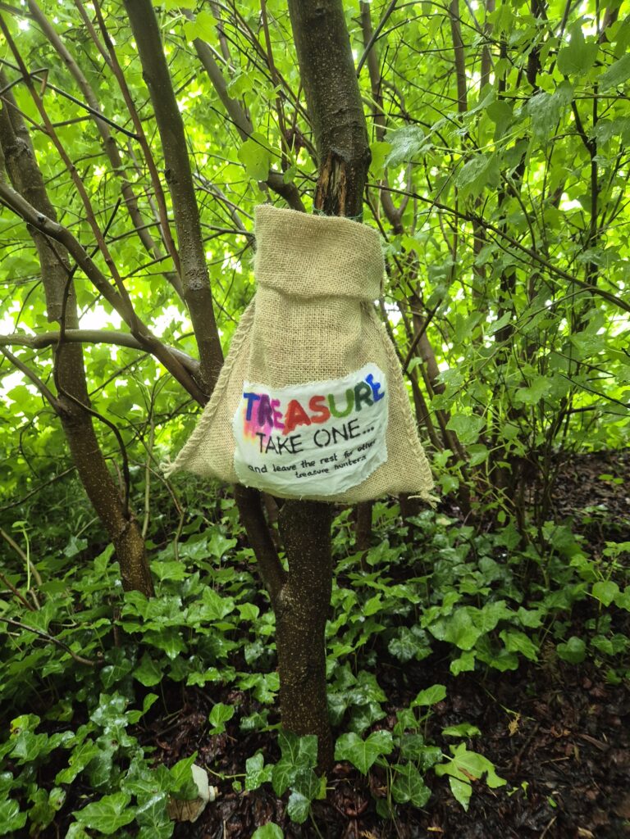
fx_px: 558
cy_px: 420
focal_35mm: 23
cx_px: 315
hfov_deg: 58.9
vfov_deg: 73.9
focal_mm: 5.4
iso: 500
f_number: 1.8
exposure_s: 1/100
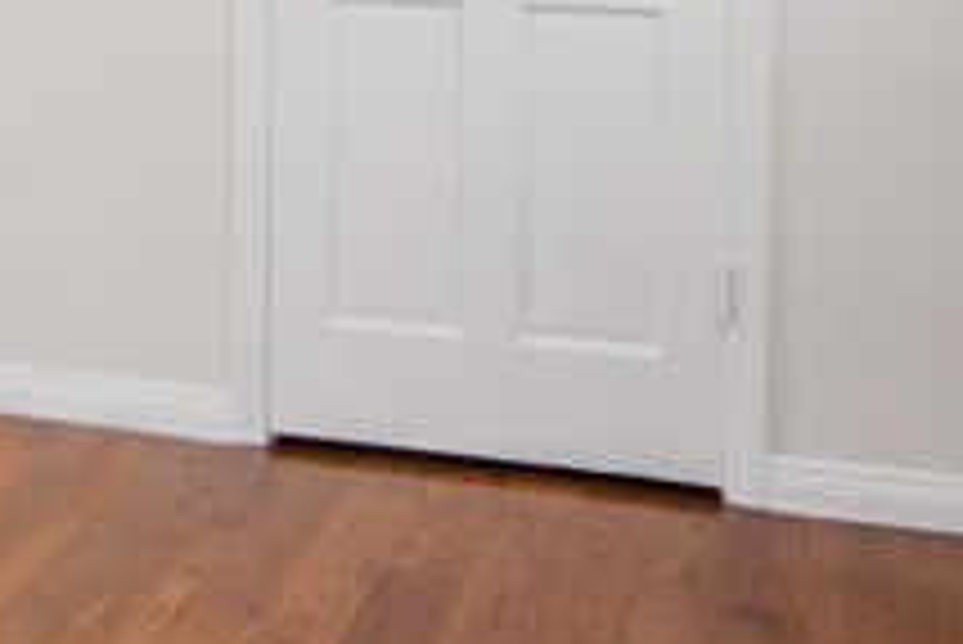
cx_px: 176
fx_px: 1793
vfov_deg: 18.6
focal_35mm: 67
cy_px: -245
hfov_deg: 29.3
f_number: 6.3
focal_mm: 14
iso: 1250
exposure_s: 1/1600
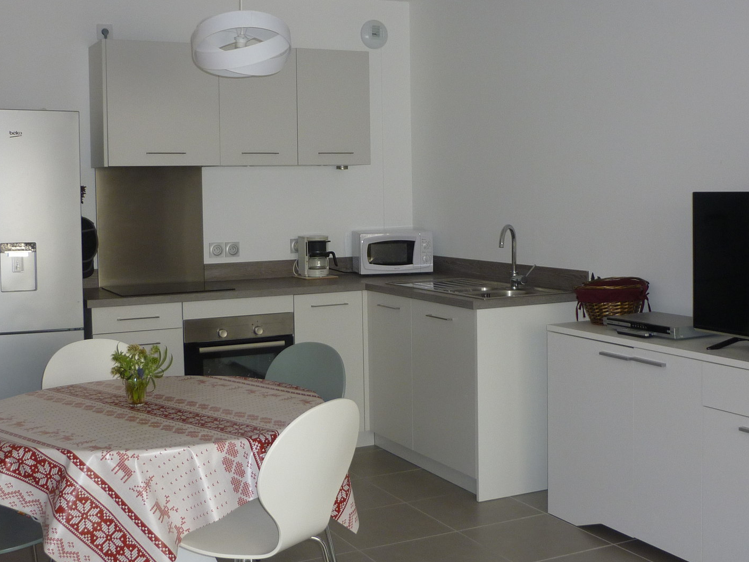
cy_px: 241
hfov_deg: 42.1
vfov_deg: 32.1
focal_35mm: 45
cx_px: 386
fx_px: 974
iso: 100
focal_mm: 5.5
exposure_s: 1/30
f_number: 2.8
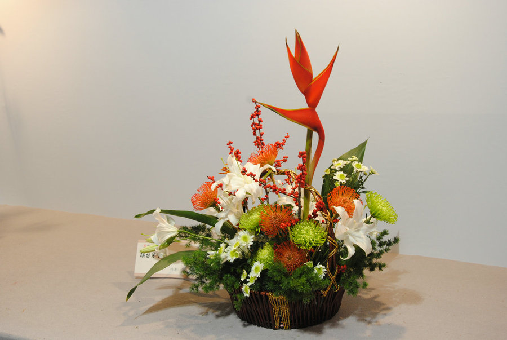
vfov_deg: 32.0
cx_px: 254
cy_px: 170
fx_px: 592
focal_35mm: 42
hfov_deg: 46.3
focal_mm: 28
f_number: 7.1
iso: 400
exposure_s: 1/6
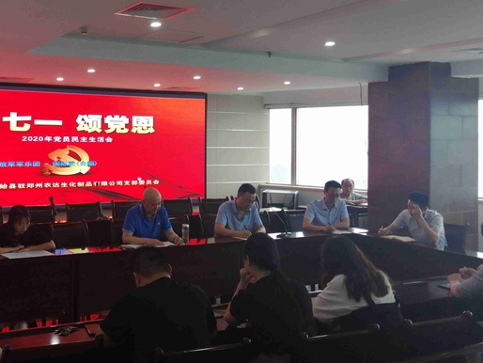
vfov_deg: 34.2
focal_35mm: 42
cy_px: 134
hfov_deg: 43.5
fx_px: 586
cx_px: 130
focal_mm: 3.88
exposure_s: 1/50
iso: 80
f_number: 1.8
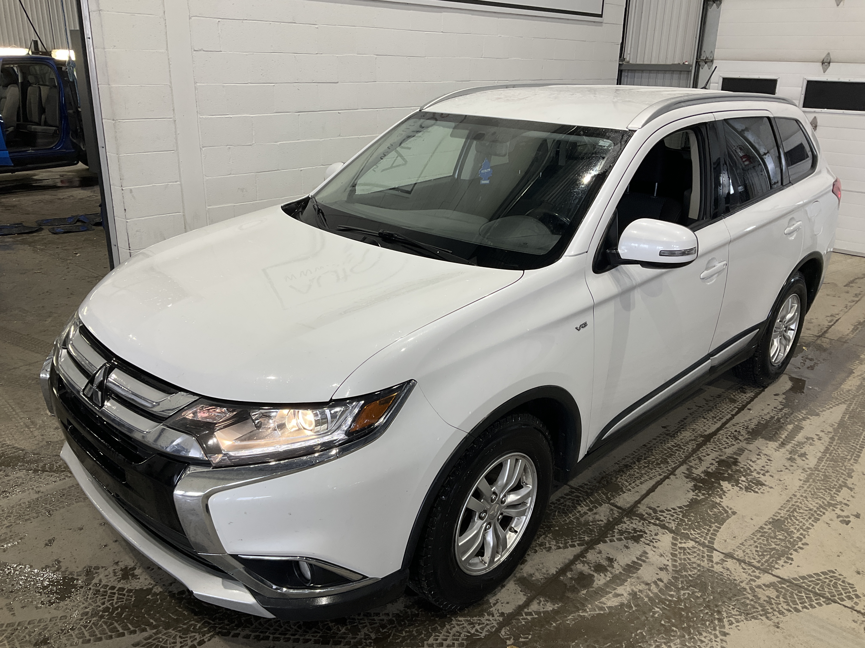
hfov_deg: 61.7
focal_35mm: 29
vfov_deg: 48.2
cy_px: 324
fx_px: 725
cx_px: 432
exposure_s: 1/120
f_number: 1.8
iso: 50
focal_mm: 3
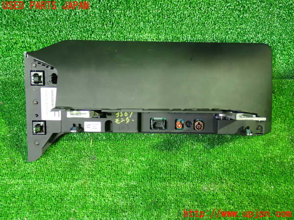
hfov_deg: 45.8
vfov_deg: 35.1
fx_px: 348
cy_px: 110
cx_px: 147
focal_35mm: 41
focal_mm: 7.31
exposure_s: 1/15
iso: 800
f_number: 2.8
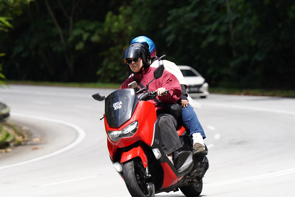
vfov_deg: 6.2
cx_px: 136
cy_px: 93
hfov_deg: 9.3
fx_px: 1811
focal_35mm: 221
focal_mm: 149
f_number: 4
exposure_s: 1/1000
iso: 250
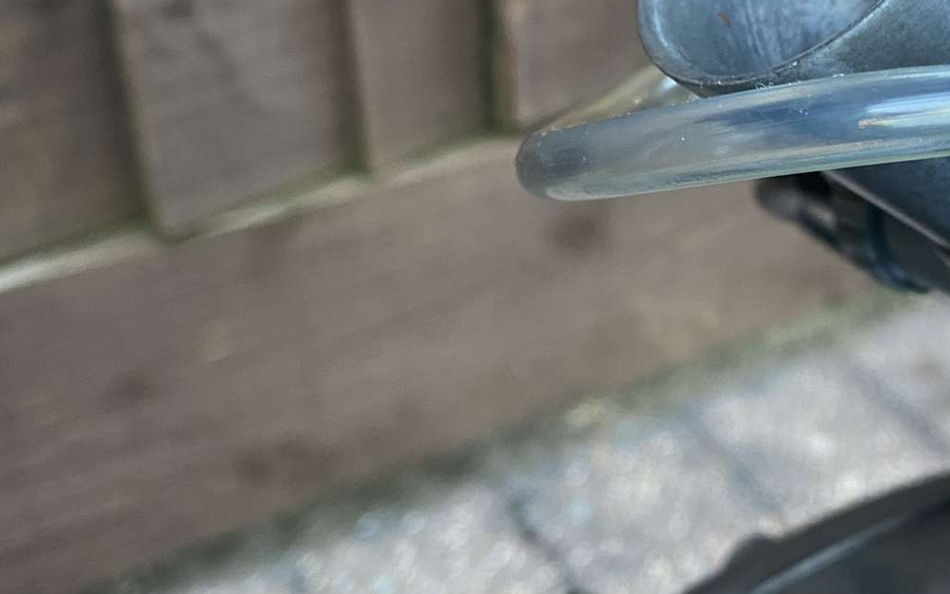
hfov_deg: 36.0
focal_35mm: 54
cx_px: 787
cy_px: 203
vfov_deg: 23.9
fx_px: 1398
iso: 160
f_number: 1.8
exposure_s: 1/50
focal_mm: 4.25
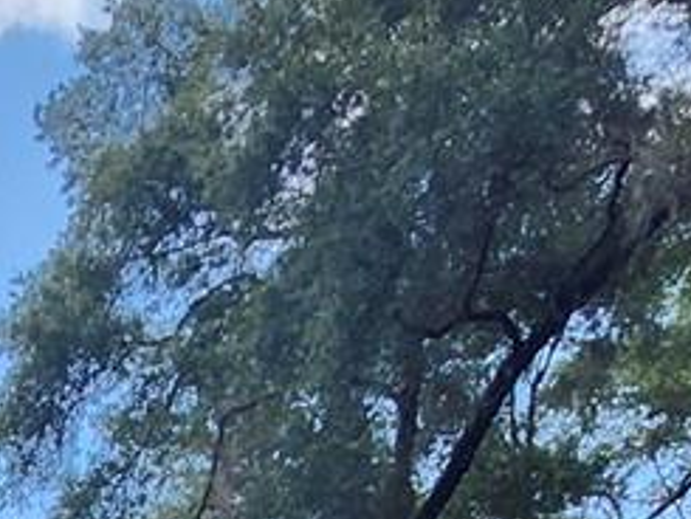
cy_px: 1354
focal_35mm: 85
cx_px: -409
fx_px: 1698
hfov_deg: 19.4
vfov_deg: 12.4
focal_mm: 1.74
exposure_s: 1/1030
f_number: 2.2
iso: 40
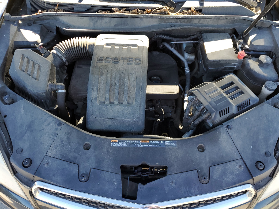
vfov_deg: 53.1
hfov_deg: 67.3
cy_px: 104
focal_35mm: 26
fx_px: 210
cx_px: 140
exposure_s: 1/250
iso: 50
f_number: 1.5
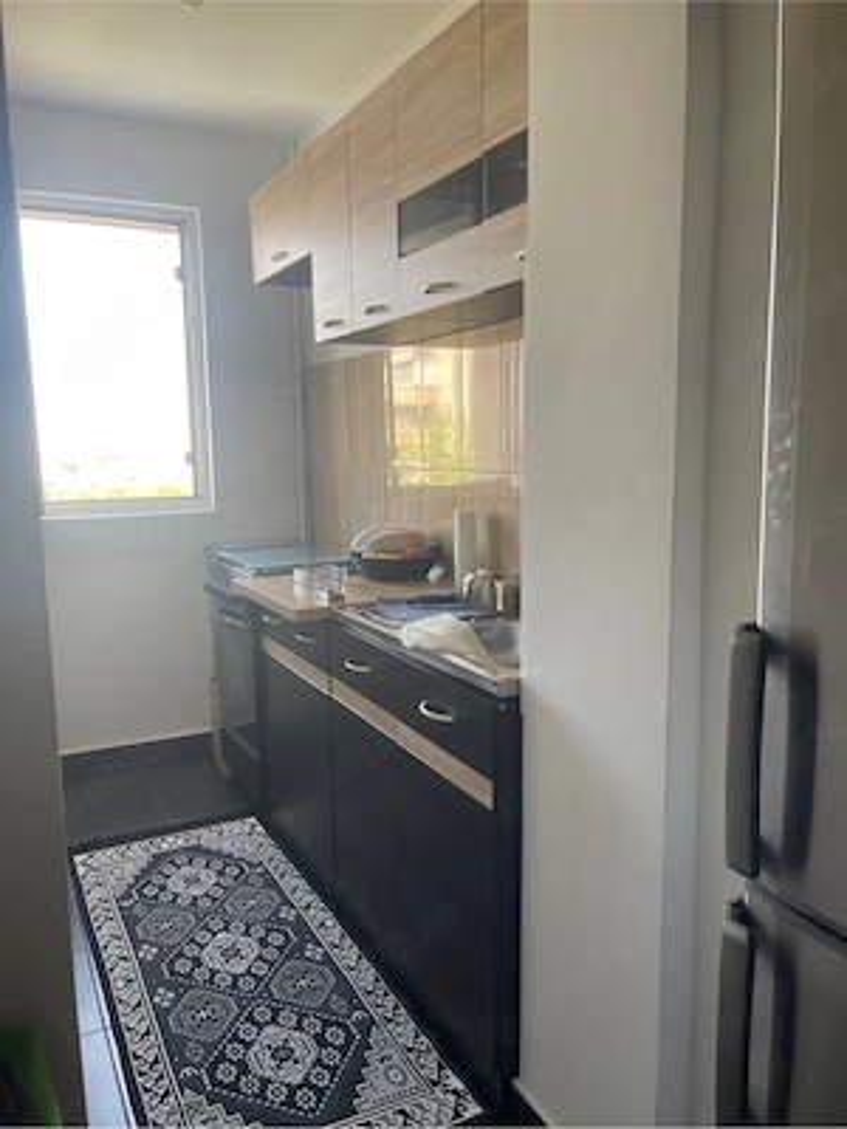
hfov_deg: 54.9
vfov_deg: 69.4
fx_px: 816
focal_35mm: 25
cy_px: 564
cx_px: 424
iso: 125
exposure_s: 1/121
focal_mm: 5.1
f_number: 1.6
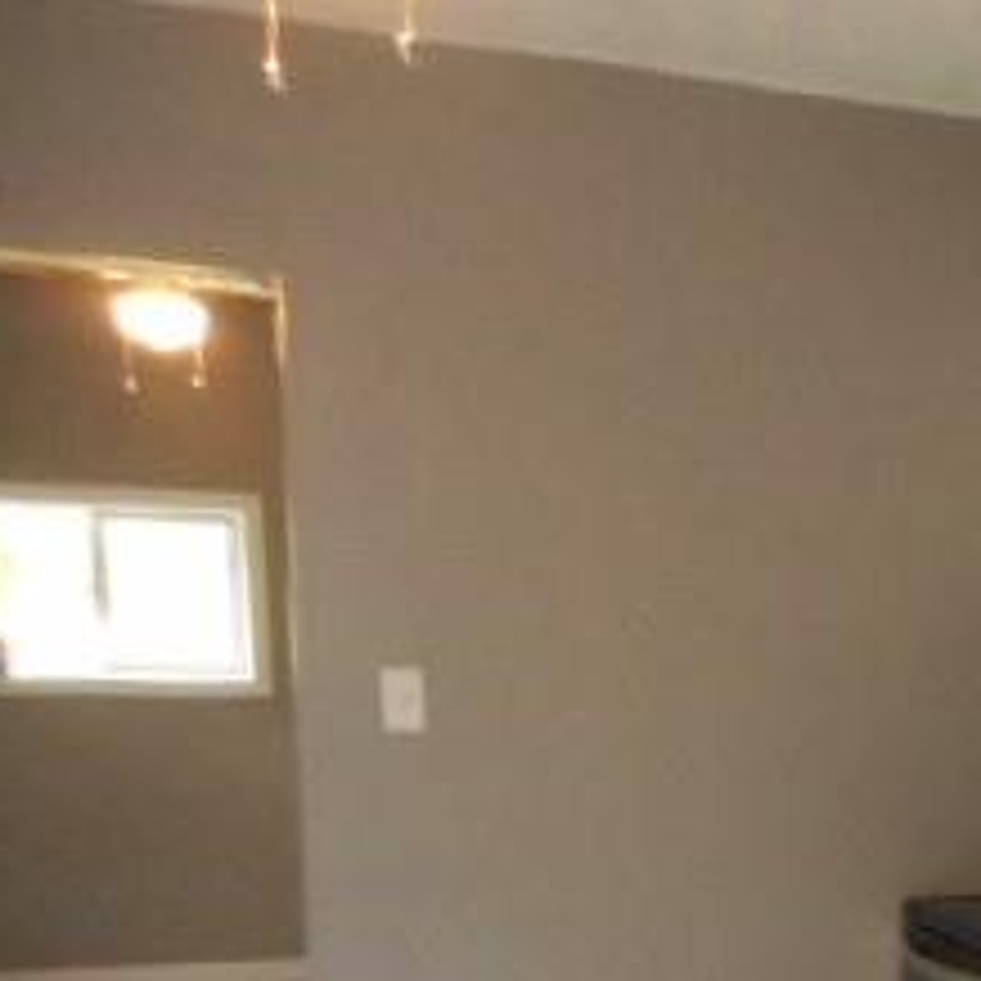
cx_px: 1413
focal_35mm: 65
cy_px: 927
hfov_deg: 22.4
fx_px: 2084
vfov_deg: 25.5
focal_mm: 4.5
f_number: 3.7
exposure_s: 1/25
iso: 720
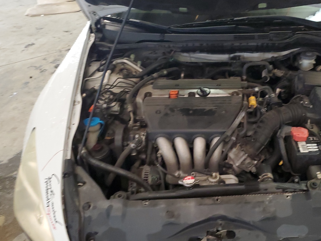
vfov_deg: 39.7
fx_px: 334
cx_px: 216
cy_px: 116
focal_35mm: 36
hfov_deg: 50.4
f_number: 1.5
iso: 324
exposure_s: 1/40
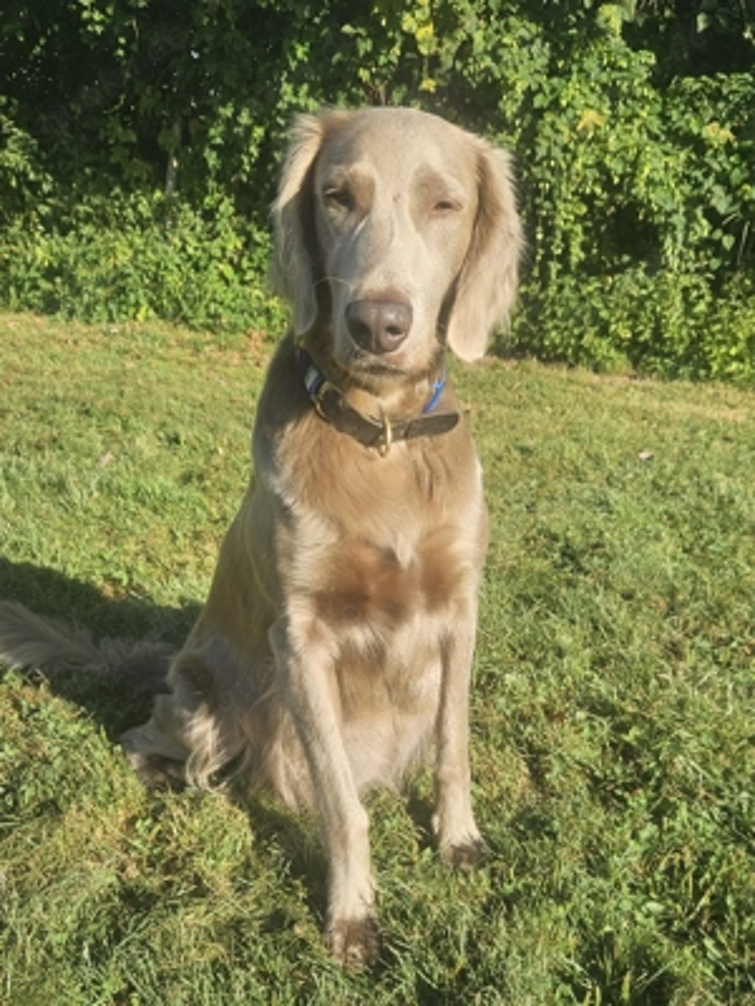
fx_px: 669
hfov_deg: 58.9
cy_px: 503
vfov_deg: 73.9
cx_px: 378
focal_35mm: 23
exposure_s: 1/1429
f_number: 1.8
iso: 25
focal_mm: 5.4
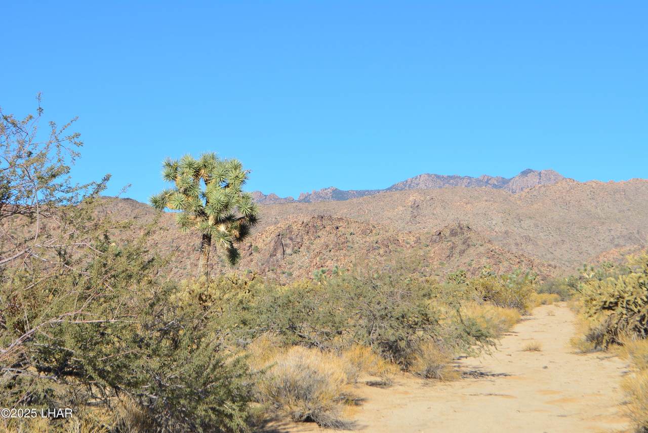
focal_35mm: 82
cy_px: 216
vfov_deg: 16.6
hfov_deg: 24.6
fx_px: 1486
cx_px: 324
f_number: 11
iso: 200
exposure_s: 1/400
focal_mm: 55
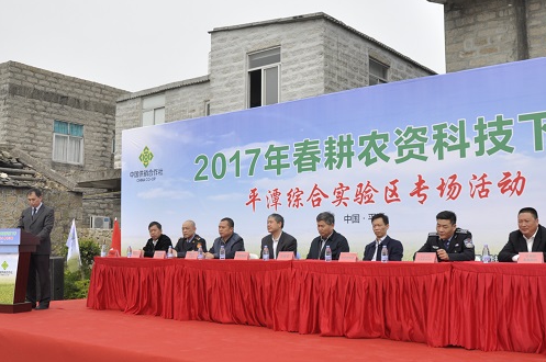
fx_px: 576
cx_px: 327
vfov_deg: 34.9
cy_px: 197
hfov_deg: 50.4
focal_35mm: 38
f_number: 5.6
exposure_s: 1/1250
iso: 250
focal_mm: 18
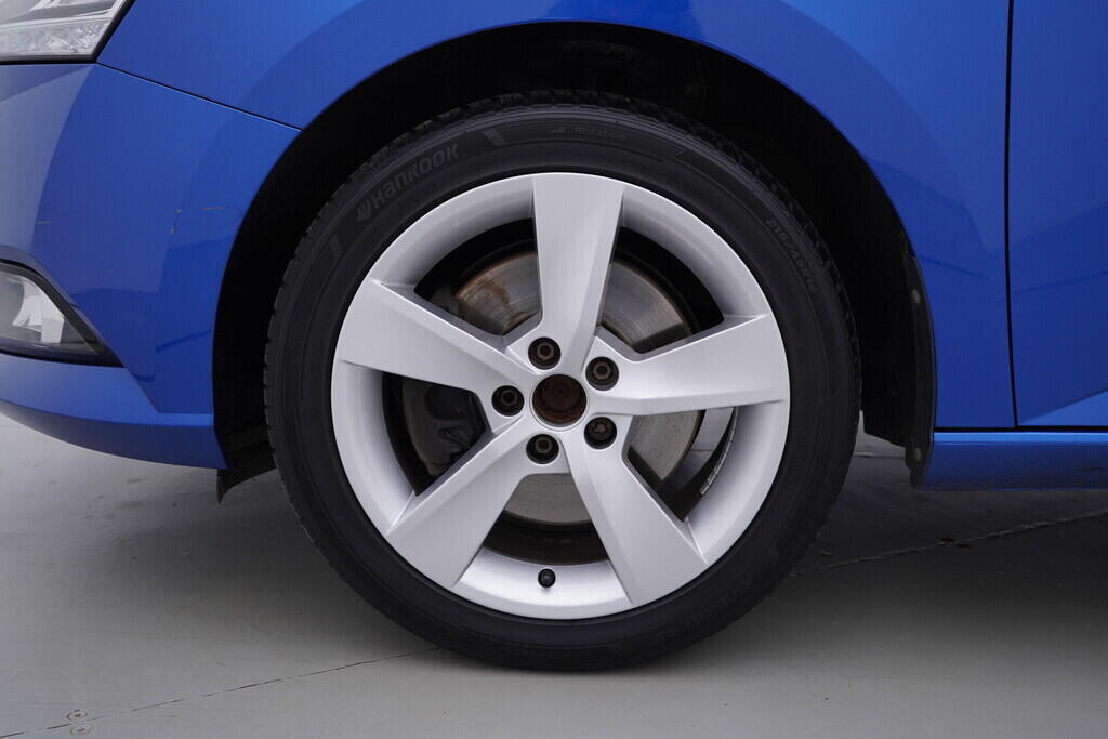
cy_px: 370
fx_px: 1108
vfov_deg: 36.9
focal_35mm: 36
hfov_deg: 53.1
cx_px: 554
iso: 125
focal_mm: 24
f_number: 4
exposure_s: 1/80
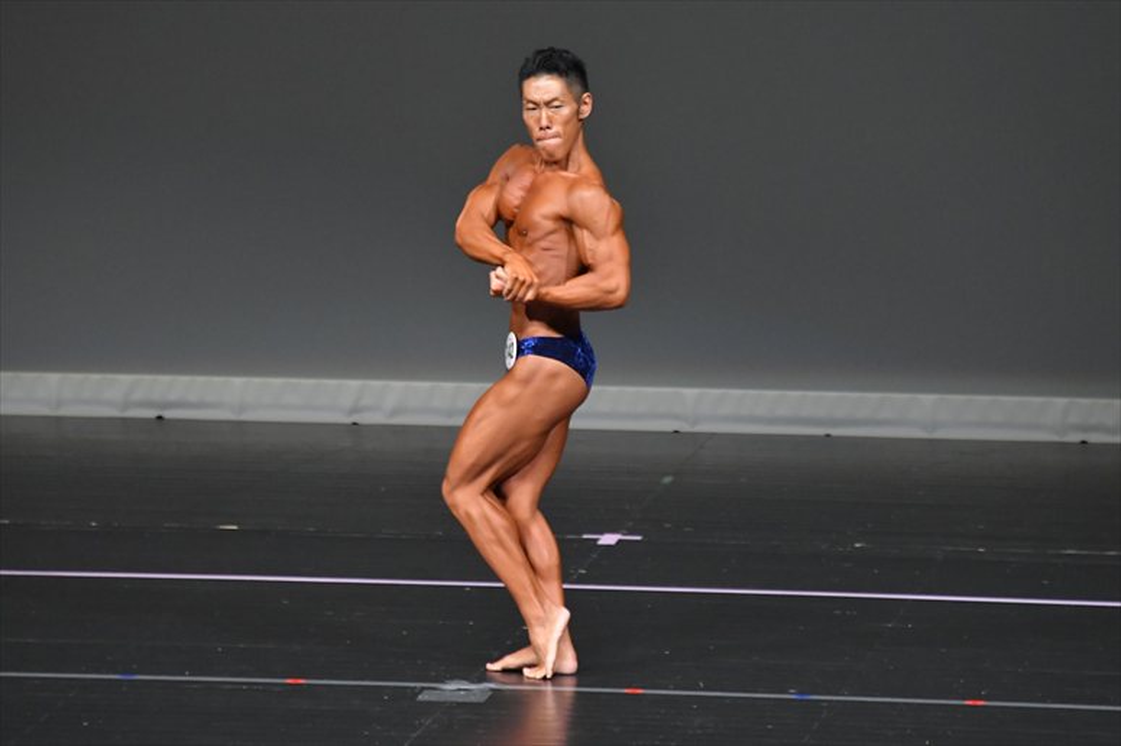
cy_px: 373
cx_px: 560
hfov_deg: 5.5
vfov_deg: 3.7
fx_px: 11672
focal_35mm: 375
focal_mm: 250
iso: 4000
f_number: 5.6
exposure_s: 1/400
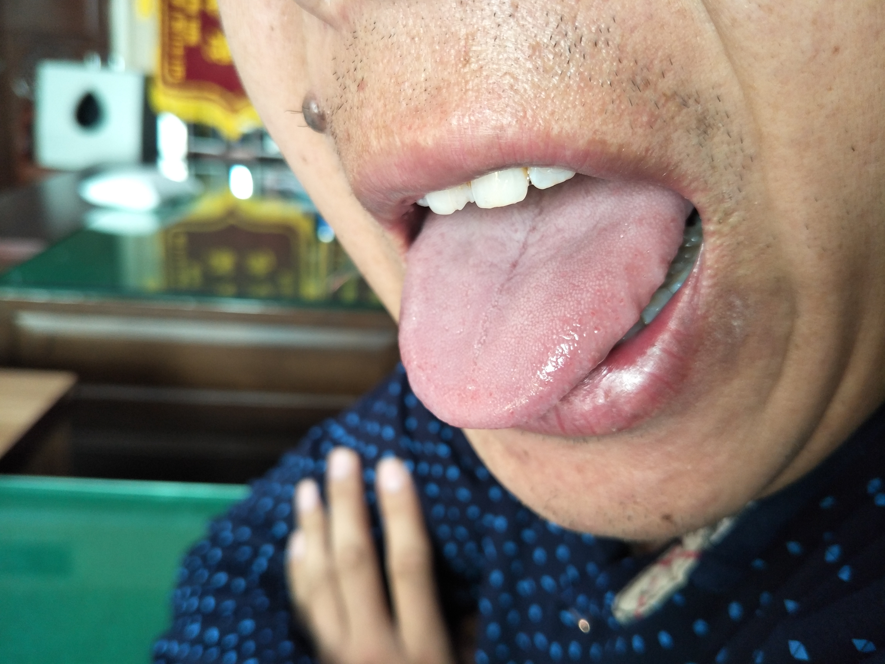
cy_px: 332
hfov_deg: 71.6
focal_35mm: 24
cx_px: 442
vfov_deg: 56.8
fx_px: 614
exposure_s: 1/33
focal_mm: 4.1
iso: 168
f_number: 1.7
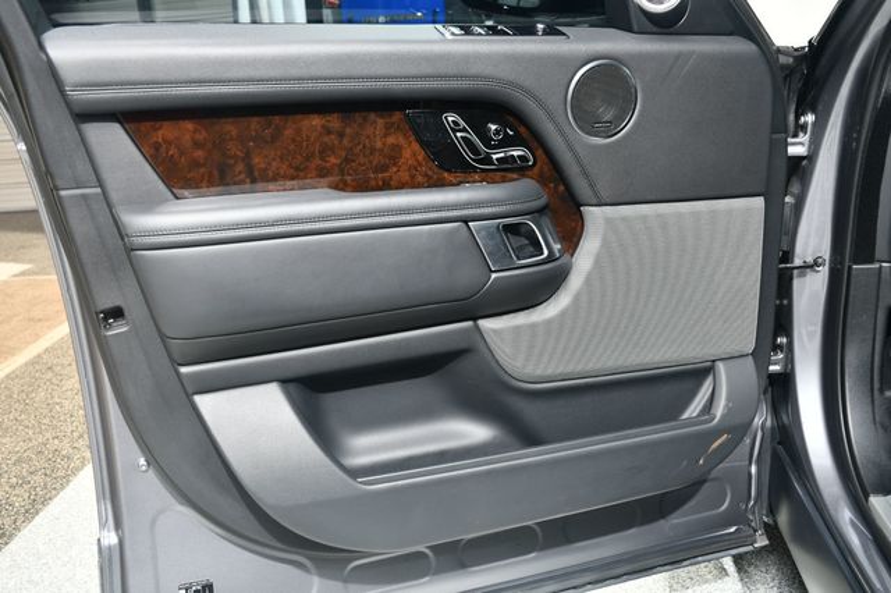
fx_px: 841
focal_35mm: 34
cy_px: 296
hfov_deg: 55.8
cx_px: 446
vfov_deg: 38.8
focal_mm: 23
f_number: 5
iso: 100
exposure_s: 1/160
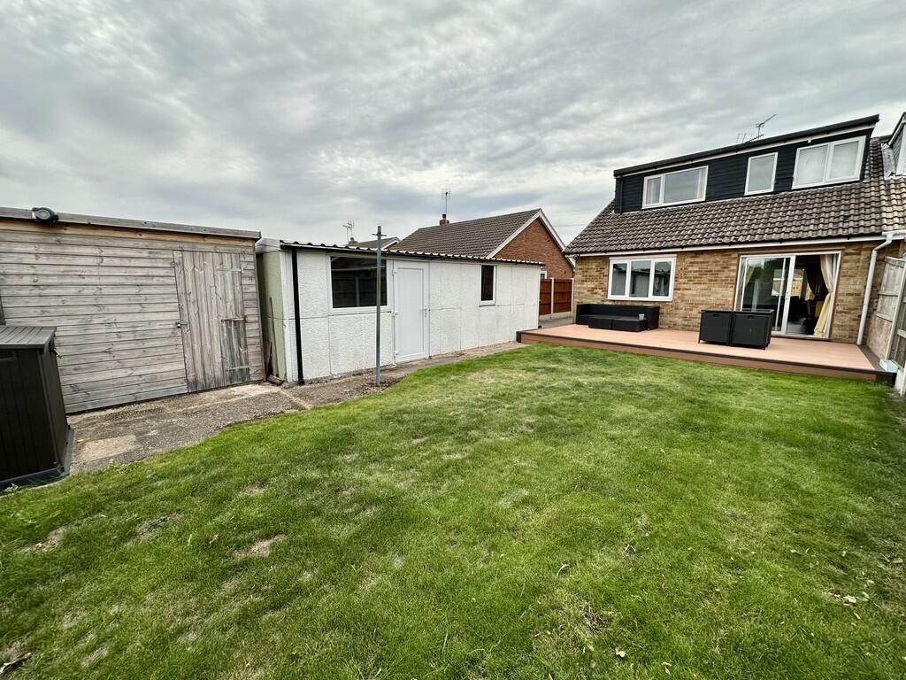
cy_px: 340
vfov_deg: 85.7
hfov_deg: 102.1
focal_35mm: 14
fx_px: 366
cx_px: 453
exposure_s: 1/842
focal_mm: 2.22
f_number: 2.2
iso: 40
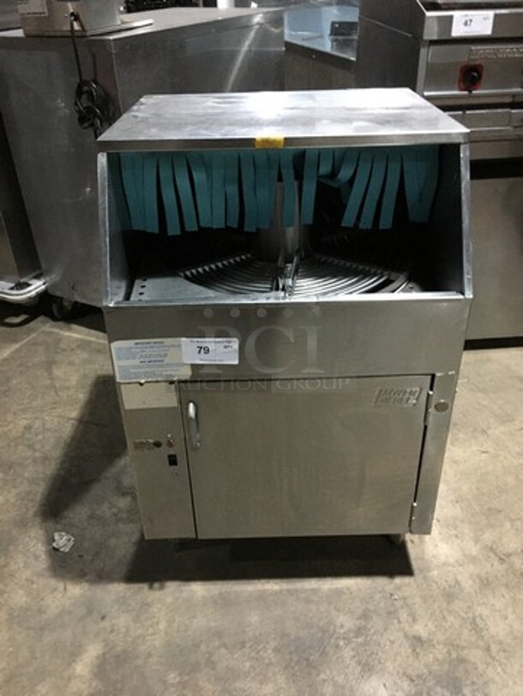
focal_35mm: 29
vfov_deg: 61.7
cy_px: 348
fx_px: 584
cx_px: 262
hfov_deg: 48.2
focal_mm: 4.15
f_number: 2.2
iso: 50
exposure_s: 1/4
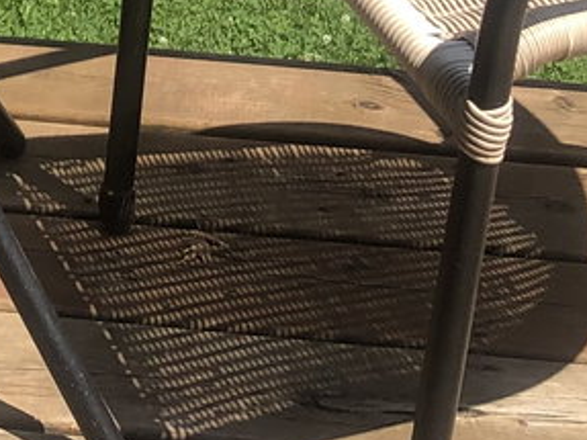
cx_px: -190
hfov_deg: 12.3
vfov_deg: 9.0
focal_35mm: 156
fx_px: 2644
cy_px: -432
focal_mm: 3.99
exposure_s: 1/979
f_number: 1.8
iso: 20
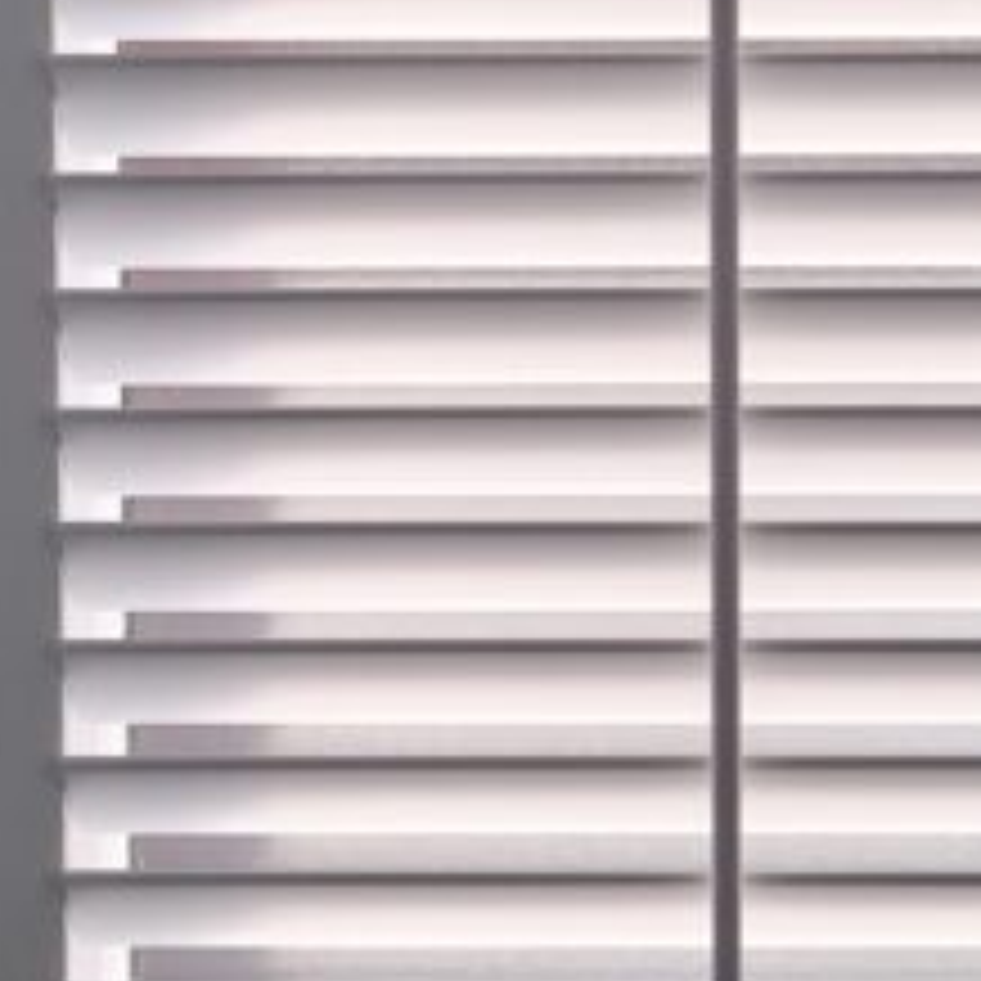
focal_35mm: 108
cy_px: 216
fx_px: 3463
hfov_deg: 16.1
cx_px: 540
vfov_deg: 16.0
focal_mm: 5.4
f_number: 1.8
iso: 50
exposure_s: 1/770
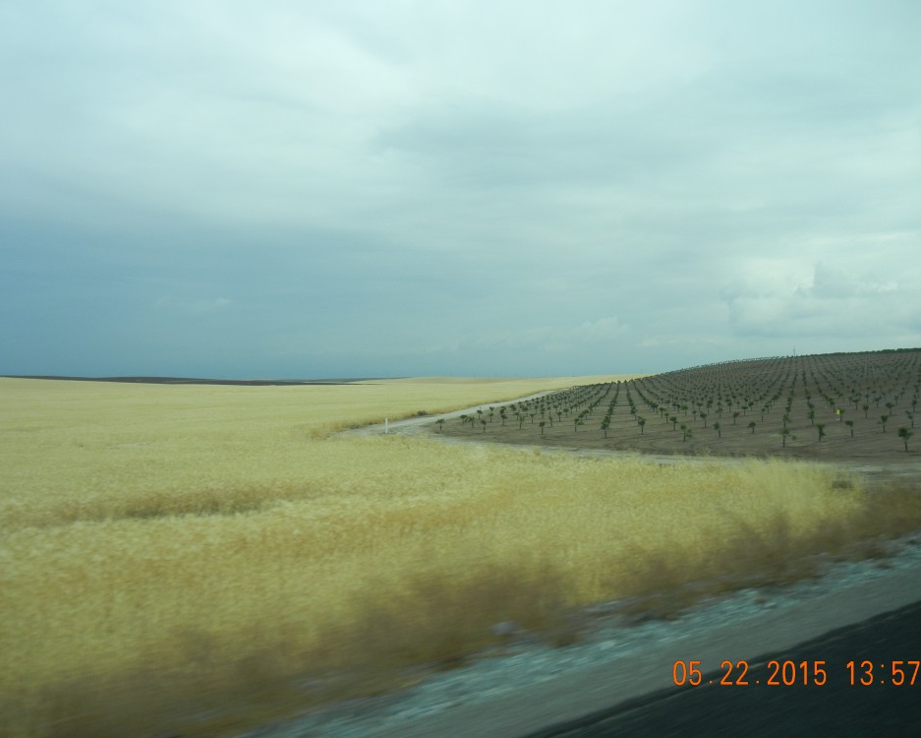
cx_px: 479
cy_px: 374
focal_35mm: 32
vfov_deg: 45.8
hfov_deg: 55.6
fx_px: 872
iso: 160
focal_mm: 5.4
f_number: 7
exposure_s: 1/316
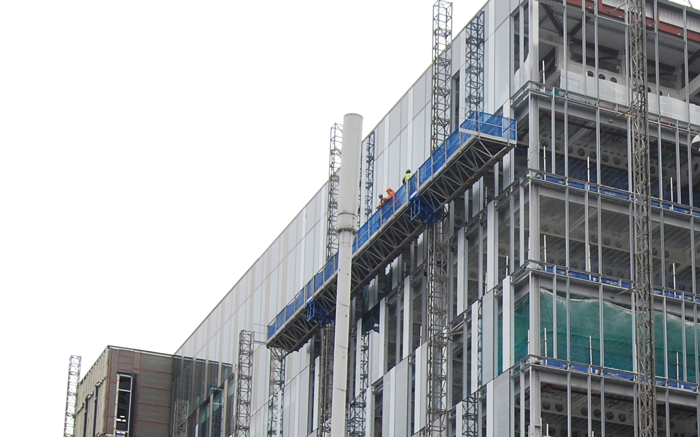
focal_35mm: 89
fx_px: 1703
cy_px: 472
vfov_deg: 14.3
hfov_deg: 22.5
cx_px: 662
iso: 200
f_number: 8
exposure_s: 1/60
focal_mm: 23
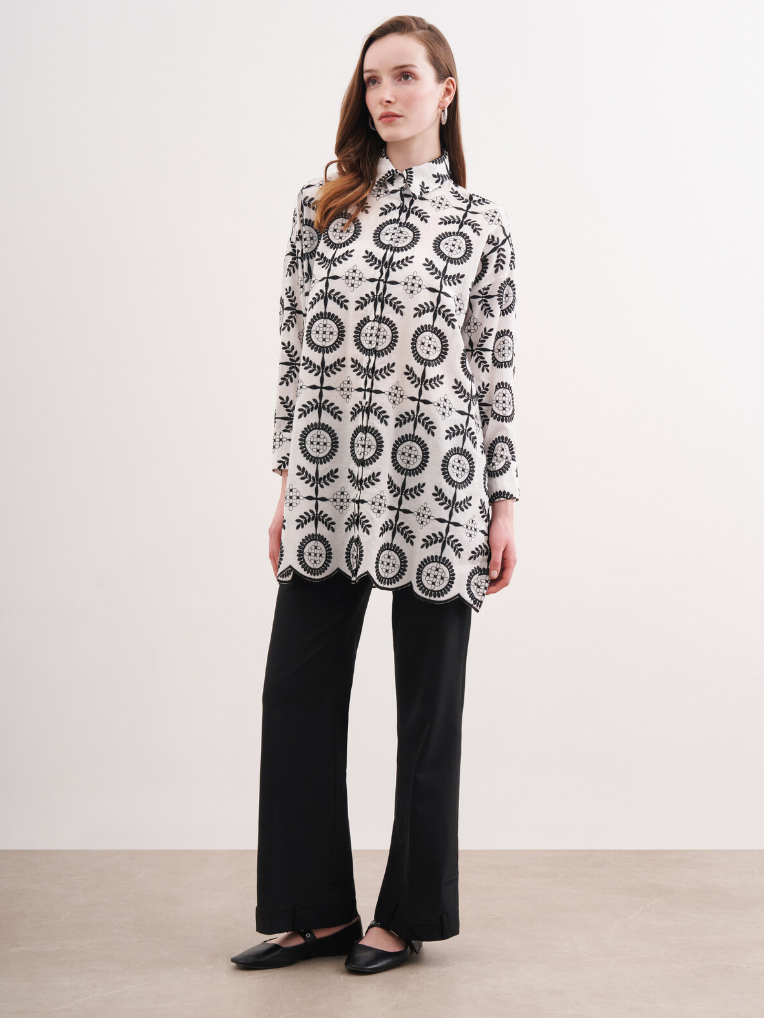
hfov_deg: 21.6
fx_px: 2002
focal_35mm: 68
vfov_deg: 28.6
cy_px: 483
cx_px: 386
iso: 400
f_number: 11
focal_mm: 62
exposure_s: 1/160
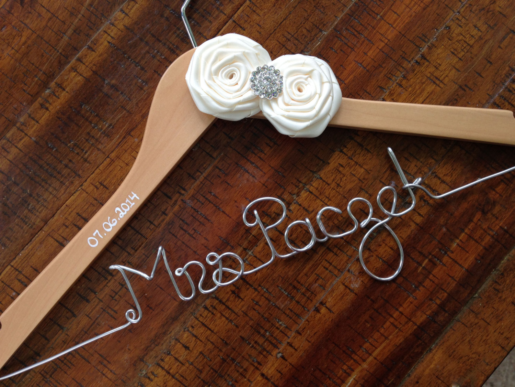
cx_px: 258
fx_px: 491
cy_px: 194
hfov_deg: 55.4
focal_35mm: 33
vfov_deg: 42.9
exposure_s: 1/120
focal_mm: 4.12
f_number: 2.4
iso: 64
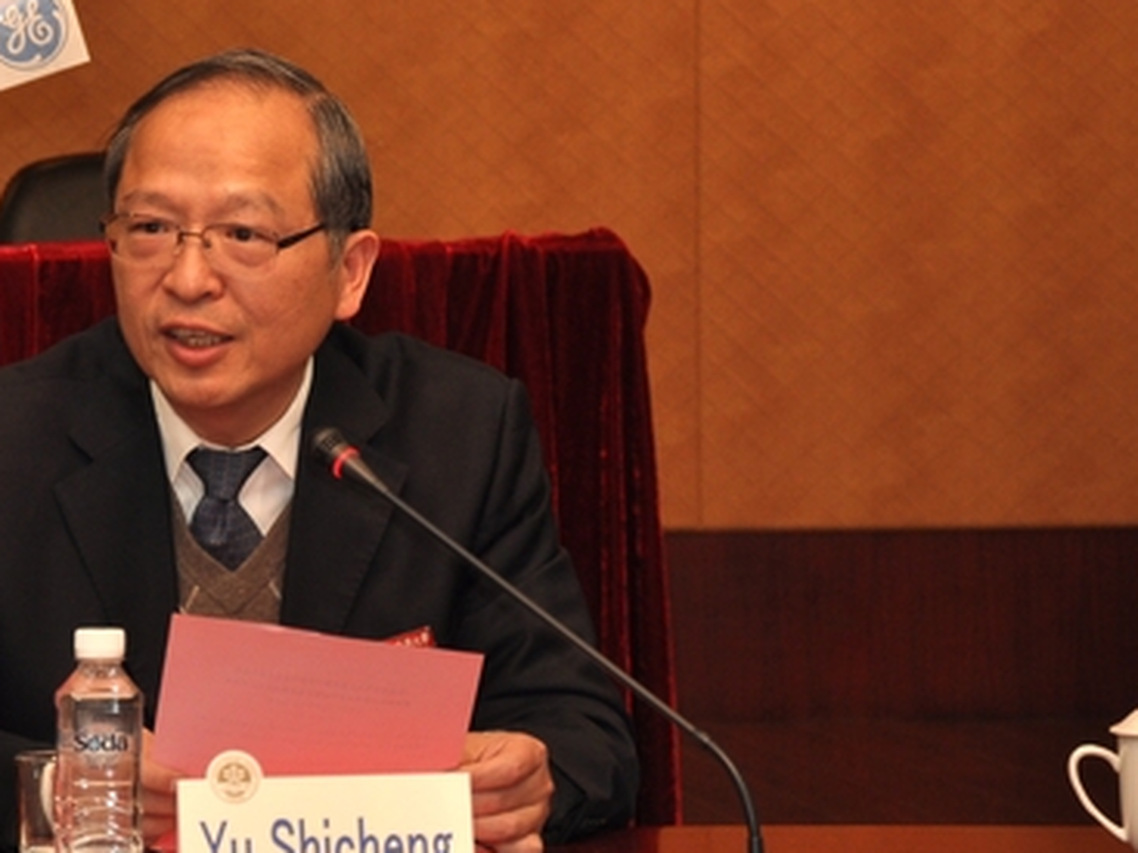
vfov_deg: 7.2
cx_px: 223
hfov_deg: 9.6
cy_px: 349
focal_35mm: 206
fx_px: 6767
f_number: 5.3
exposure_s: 1/60
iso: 400
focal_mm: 75
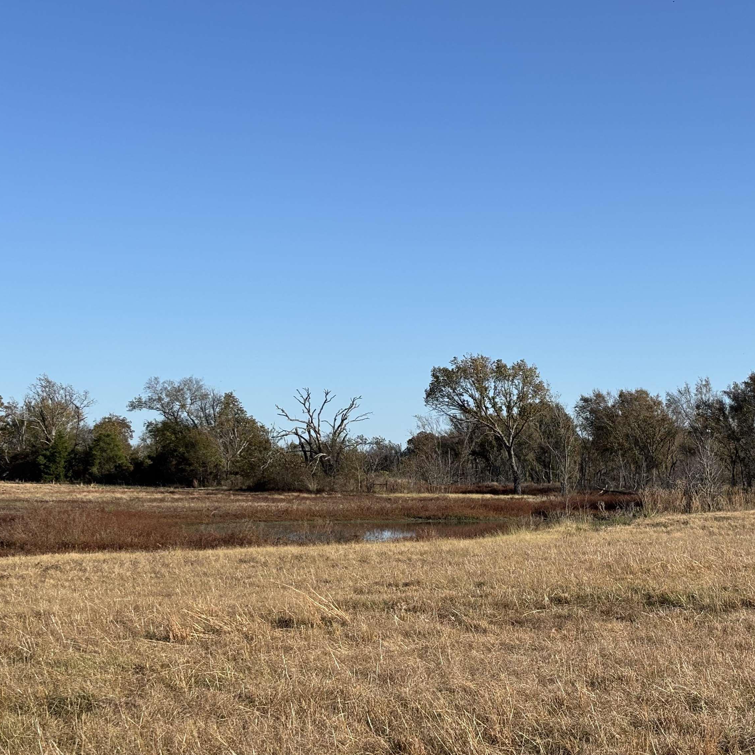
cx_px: 412
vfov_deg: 27.7
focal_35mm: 62
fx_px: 1530
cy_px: 376
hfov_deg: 27.7
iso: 40
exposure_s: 1/2710
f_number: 1.6
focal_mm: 5.96
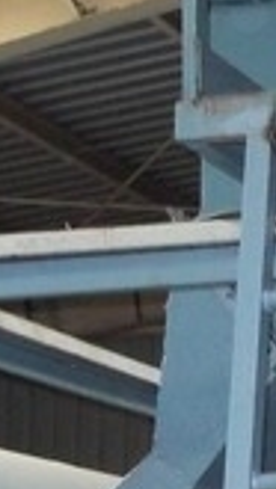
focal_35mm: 159
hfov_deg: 7.4
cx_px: 481
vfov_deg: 13.3
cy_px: 511
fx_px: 2066
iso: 400
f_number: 3.1
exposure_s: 1/30
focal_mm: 6.5
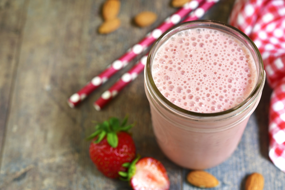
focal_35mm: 60
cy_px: 95
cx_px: 142
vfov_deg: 22.6
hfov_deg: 33.4
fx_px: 475
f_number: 6.3
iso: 250
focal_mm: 60
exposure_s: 1/10
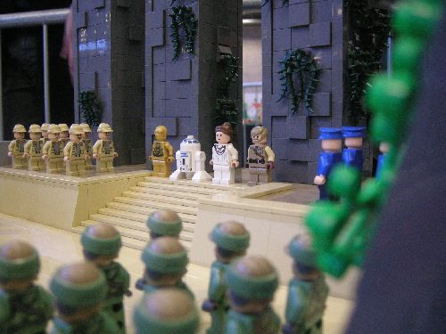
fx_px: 464
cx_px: 223
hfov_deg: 51.4
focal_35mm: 36
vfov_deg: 39.7
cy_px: 167
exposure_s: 1/21.2
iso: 400
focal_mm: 7.5
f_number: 2.7
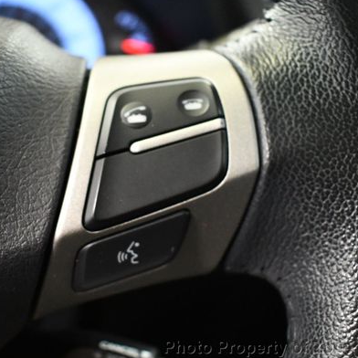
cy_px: 169
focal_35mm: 50
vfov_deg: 34.0
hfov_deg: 34.0
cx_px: 153
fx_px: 585
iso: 4000
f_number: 3.5
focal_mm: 18
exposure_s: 1/60
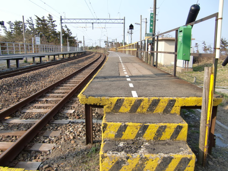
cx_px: 114
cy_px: 86
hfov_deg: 63.4
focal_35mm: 28
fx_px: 184
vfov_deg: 49.7
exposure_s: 1/640
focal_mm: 4.9
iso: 64
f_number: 2.6
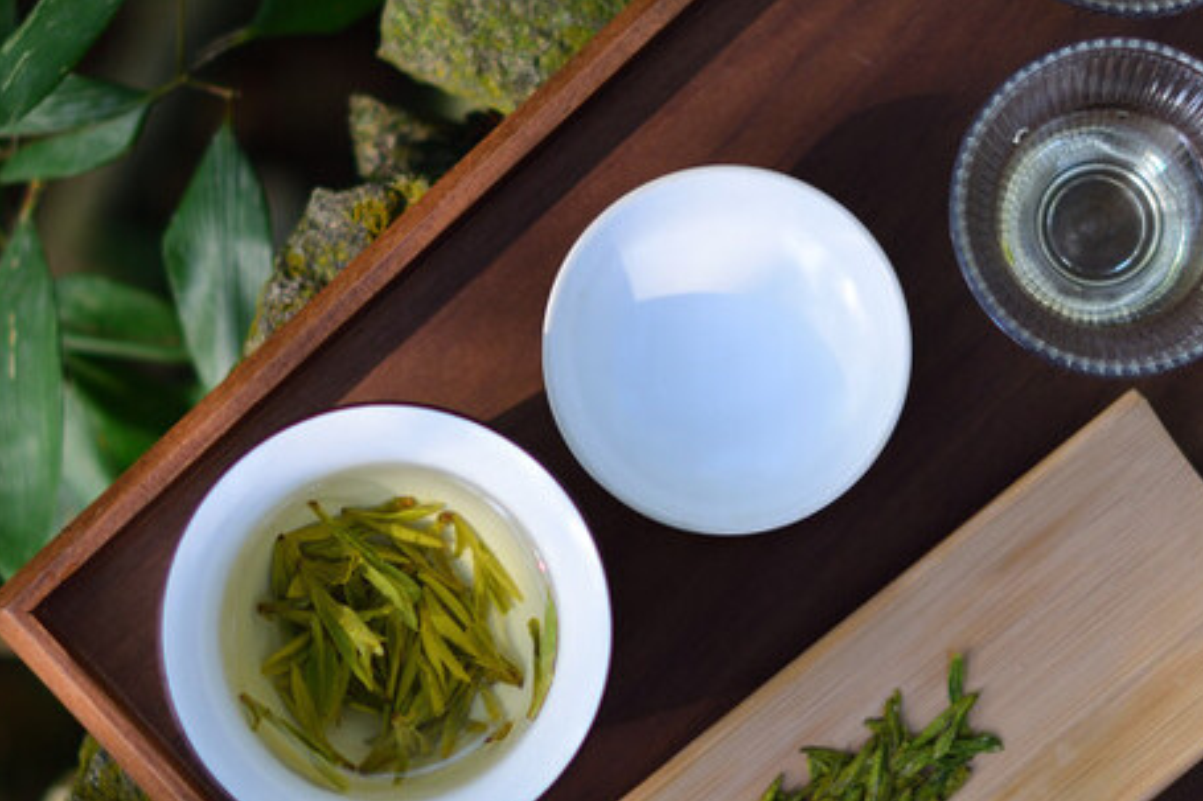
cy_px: 443
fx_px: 4409
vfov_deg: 10.4
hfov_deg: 15.5
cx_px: 666
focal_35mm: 132
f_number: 2
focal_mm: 50
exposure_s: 1/320
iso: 100
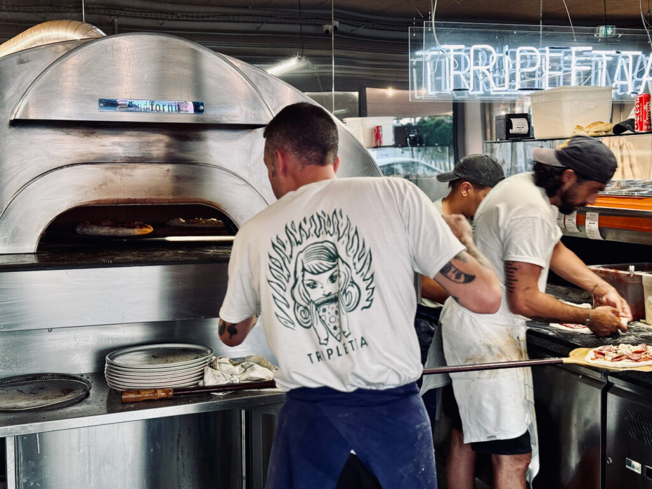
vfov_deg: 30.3
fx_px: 904
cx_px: 326
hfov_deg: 39.7
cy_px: 244
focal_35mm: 48
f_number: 1.78
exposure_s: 1/50
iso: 64
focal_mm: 6.76
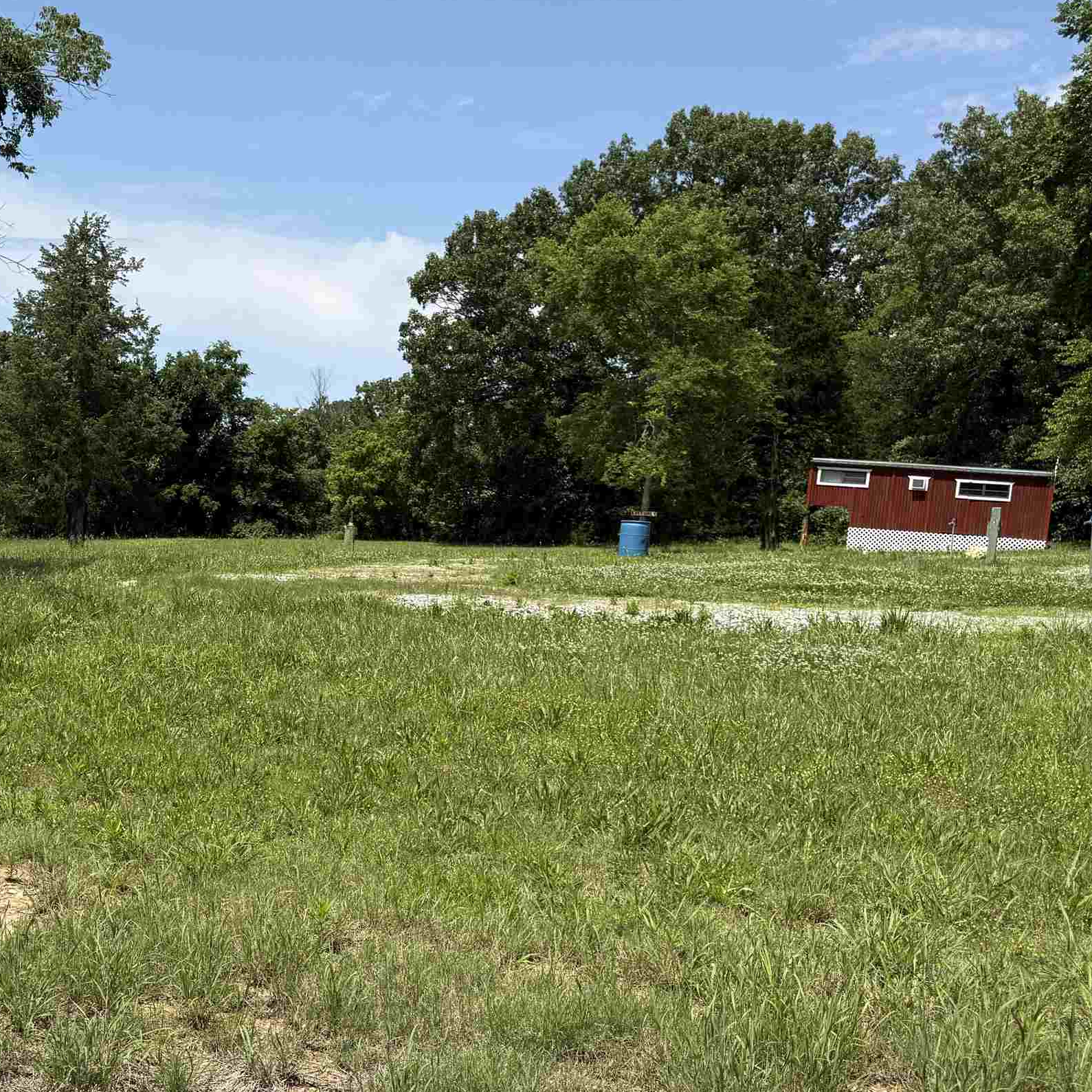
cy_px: 622
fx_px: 1463
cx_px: 210
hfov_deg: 39.2
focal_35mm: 41
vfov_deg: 40.8
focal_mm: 6.76
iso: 80
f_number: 1.78
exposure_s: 1/4167
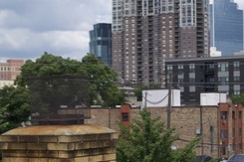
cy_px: 104
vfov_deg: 15.8
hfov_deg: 22.6
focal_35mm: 86
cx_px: 254
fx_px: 582
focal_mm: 26
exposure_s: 1/8000
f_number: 3.2
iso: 800
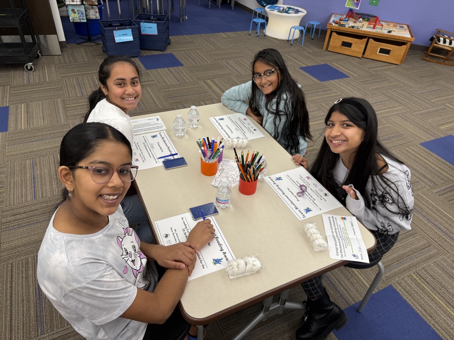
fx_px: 315
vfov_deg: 56.8
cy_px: 170
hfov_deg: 71.6
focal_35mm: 24
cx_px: 227
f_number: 1.78
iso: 80
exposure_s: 1/120
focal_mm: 6.76
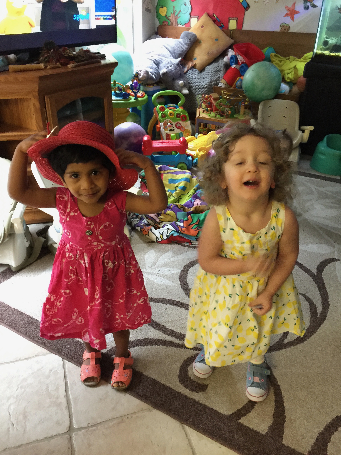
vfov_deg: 61.7
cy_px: 228
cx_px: 170
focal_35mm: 29
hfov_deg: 48.2
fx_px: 381
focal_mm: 4.15
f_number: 2.2
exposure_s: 1/4
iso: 100
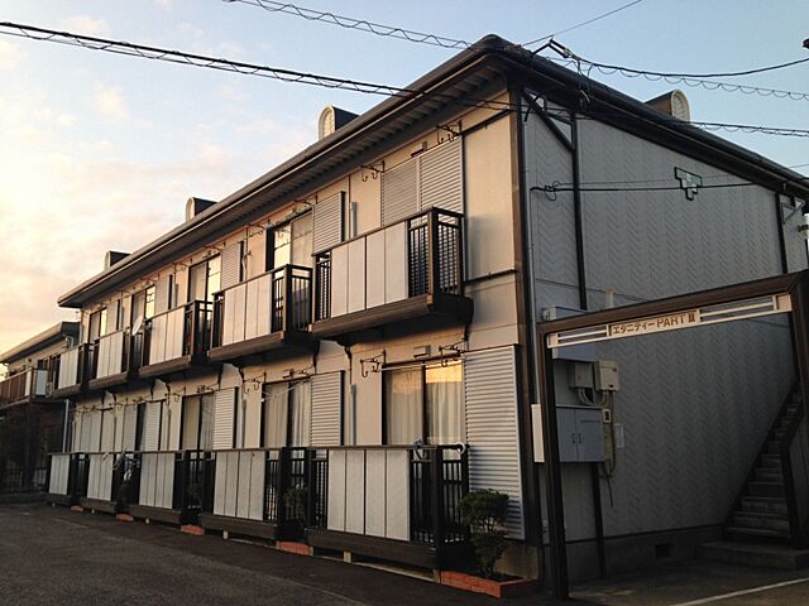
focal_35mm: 33
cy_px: 303
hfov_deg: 55.4
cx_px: 404
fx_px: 771
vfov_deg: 42.9
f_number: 2.4
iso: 50
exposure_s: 1/120
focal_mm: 4.12
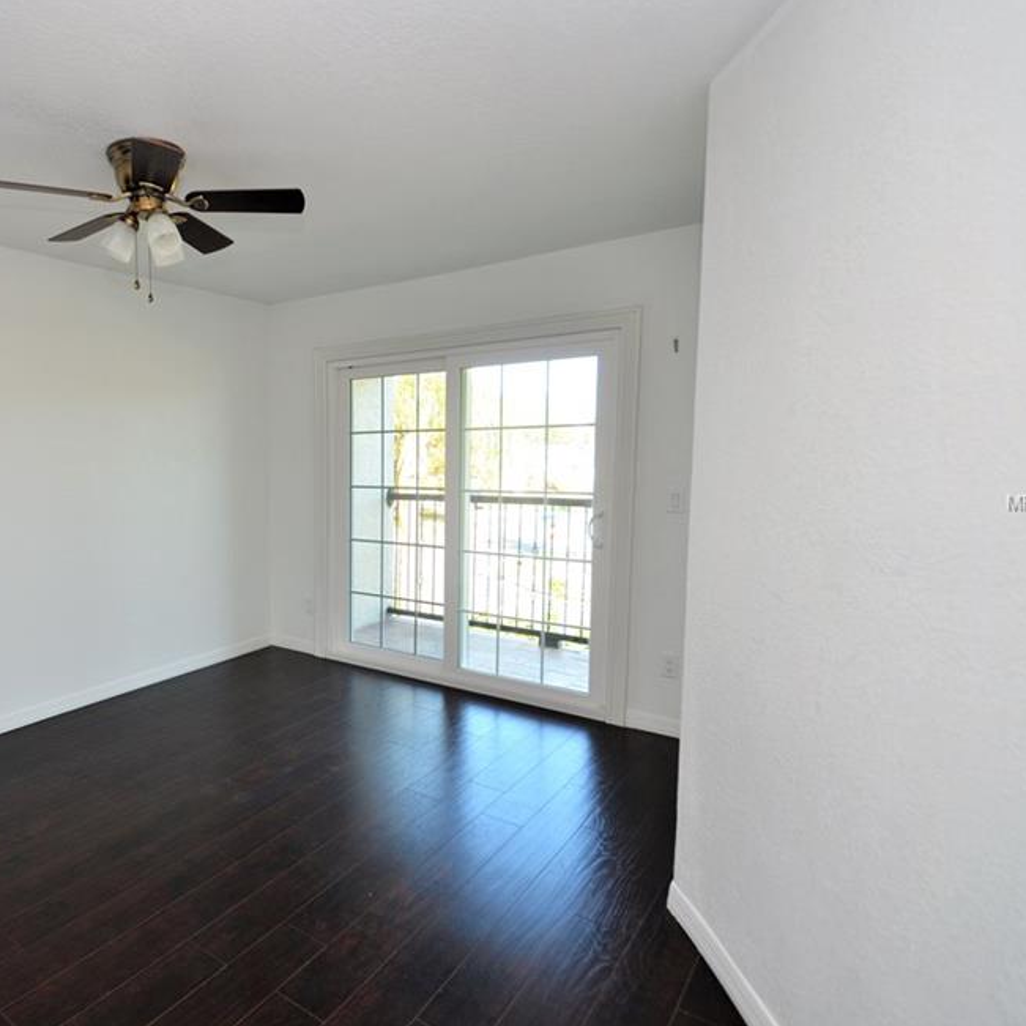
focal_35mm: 20
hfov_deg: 71.0
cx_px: 288
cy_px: 504
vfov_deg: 74.8
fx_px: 671
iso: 250
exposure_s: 1/60
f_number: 5
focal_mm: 10
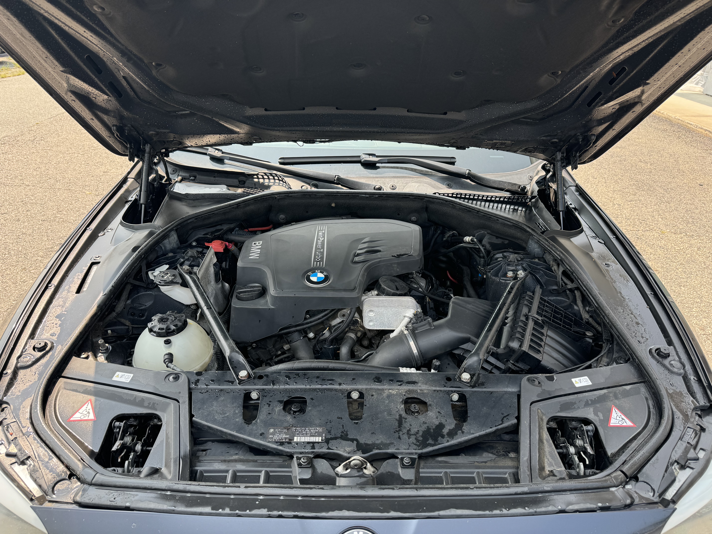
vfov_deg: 56.8
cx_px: 356
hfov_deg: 71.6
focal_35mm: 24
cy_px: 267
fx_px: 494
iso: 80
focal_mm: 6.76
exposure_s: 1/531
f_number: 1.78
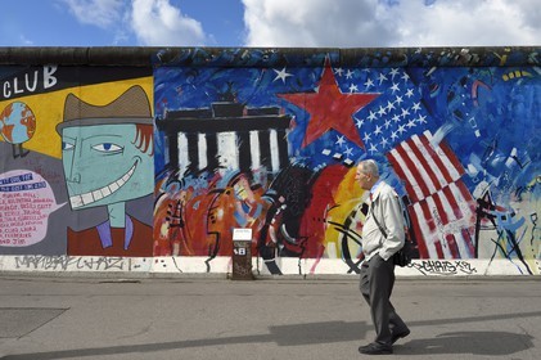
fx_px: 465
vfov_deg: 42.3
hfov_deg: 60.3
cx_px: 270
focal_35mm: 31
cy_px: 180
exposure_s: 1/320
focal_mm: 31
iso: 200
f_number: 11
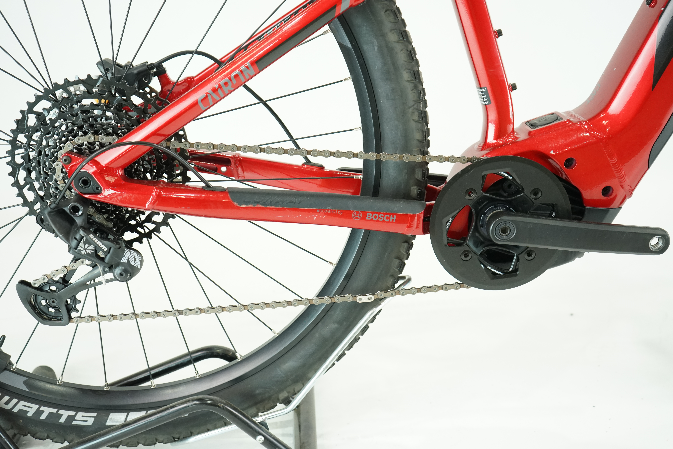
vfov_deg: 32.6
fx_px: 766
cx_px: 336
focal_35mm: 41
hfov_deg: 47.4
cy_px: 224
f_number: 5
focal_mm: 41
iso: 2500
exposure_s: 1/200
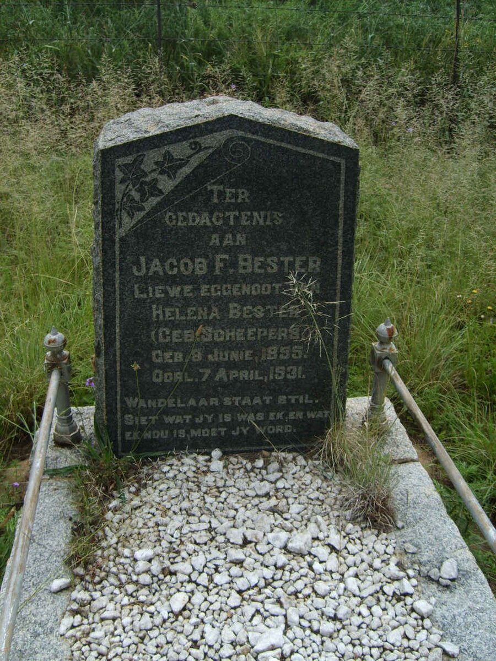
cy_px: 330
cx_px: 248
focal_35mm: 35
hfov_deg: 40.7
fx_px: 669
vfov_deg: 52.6
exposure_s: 1/750
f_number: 2.8
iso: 50
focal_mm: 5.8
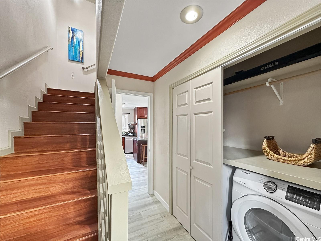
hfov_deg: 102.1
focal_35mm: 14
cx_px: 160
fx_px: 130
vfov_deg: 85.7
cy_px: 120
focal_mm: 2.22
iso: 1000
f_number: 2.2
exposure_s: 1/15
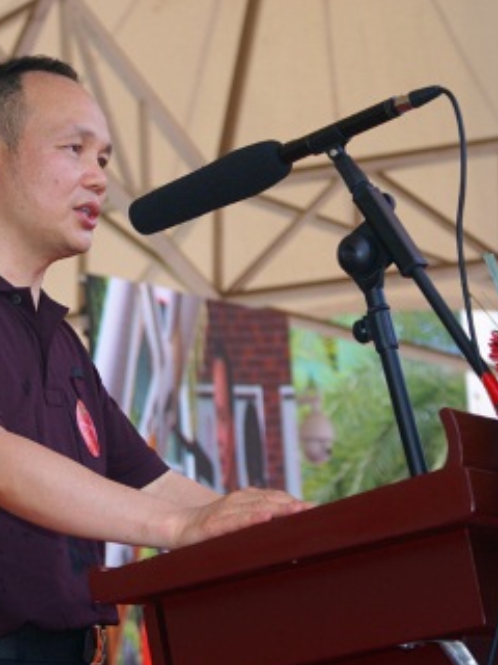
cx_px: 160
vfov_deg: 12.5
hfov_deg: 9.4
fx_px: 3031
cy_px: 339
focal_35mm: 158
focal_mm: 70
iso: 200
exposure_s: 1/125
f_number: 5.6
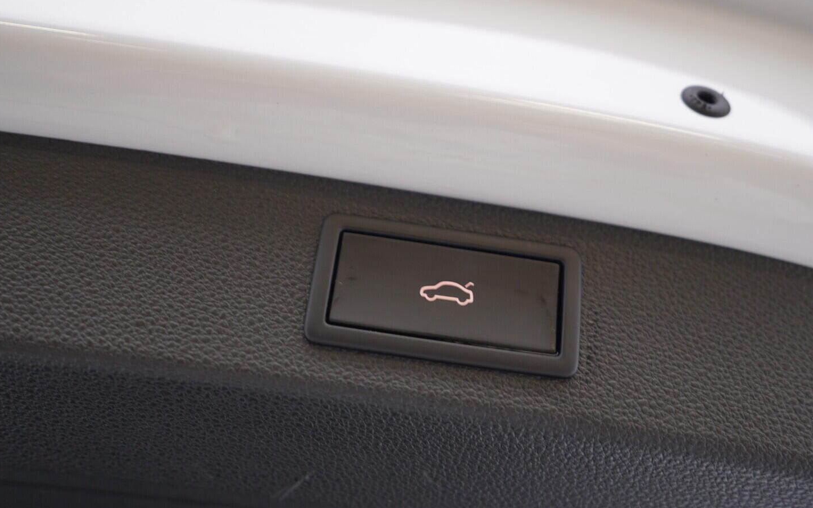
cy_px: 271
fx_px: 820
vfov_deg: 34.4
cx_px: 404
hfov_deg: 52.8
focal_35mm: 37
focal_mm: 24
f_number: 2.8
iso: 125
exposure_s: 1/40
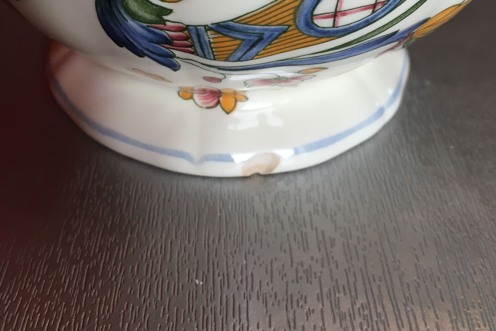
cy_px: 127
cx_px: 248
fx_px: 565
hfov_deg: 47.4
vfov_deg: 32.5
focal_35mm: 41
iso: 25
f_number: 2.2
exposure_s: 1/33
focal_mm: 4.15
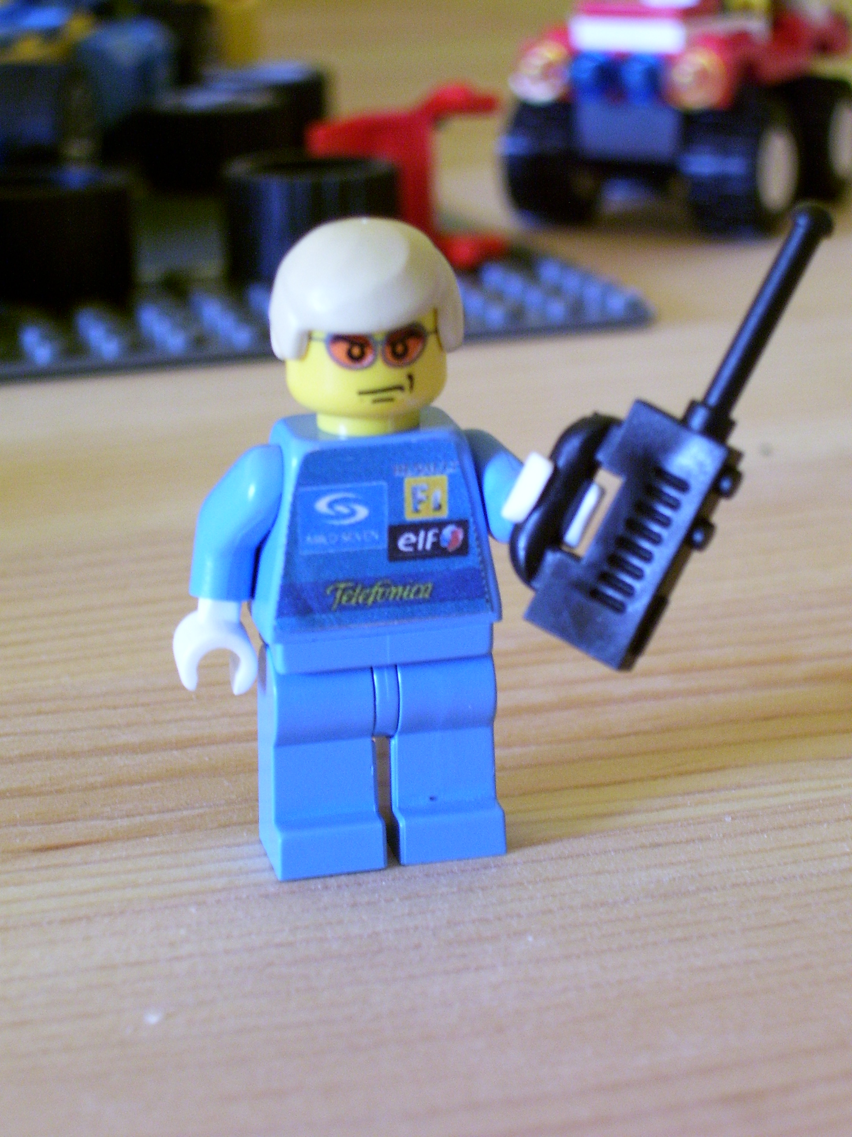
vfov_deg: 23.8
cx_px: 426
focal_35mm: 82
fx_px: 2691
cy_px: 568
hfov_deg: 18.0
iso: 160
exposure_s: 1/15
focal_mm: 13.5
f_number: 4.1
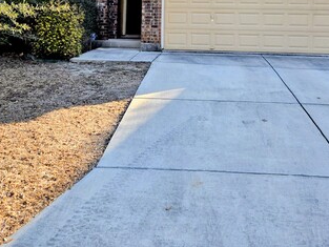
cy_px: 14
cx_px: 155
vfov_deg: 29.3
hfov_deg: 40.4
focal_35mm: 47
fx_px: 447
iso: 80
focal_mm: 5.4
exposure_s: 1/3436
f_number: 1.8
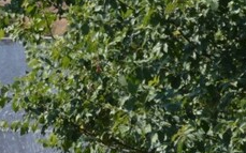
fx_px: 2515
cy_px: -56
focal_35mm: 375
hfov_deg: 5.5
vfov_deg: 3.5
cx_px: -196
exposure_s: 1/200
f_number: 7.1
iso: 100
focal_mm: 55
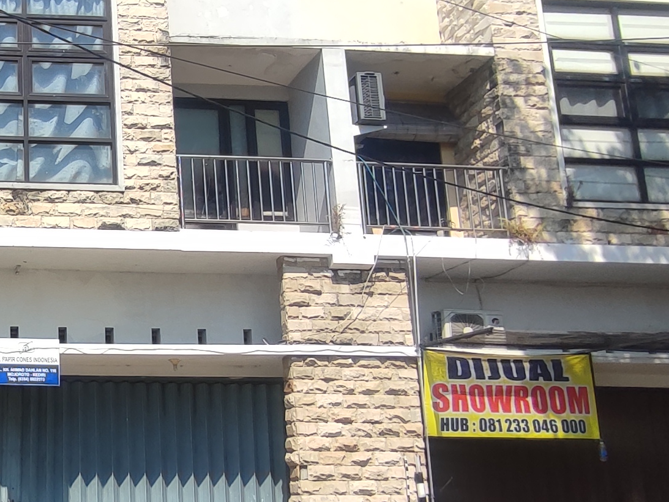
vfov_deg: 30.0
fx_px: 928
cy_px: 350
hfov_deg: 34.6
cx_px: -53
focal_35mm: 48
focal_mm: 1.65
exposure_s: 1/1073
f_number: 2.2
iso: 50
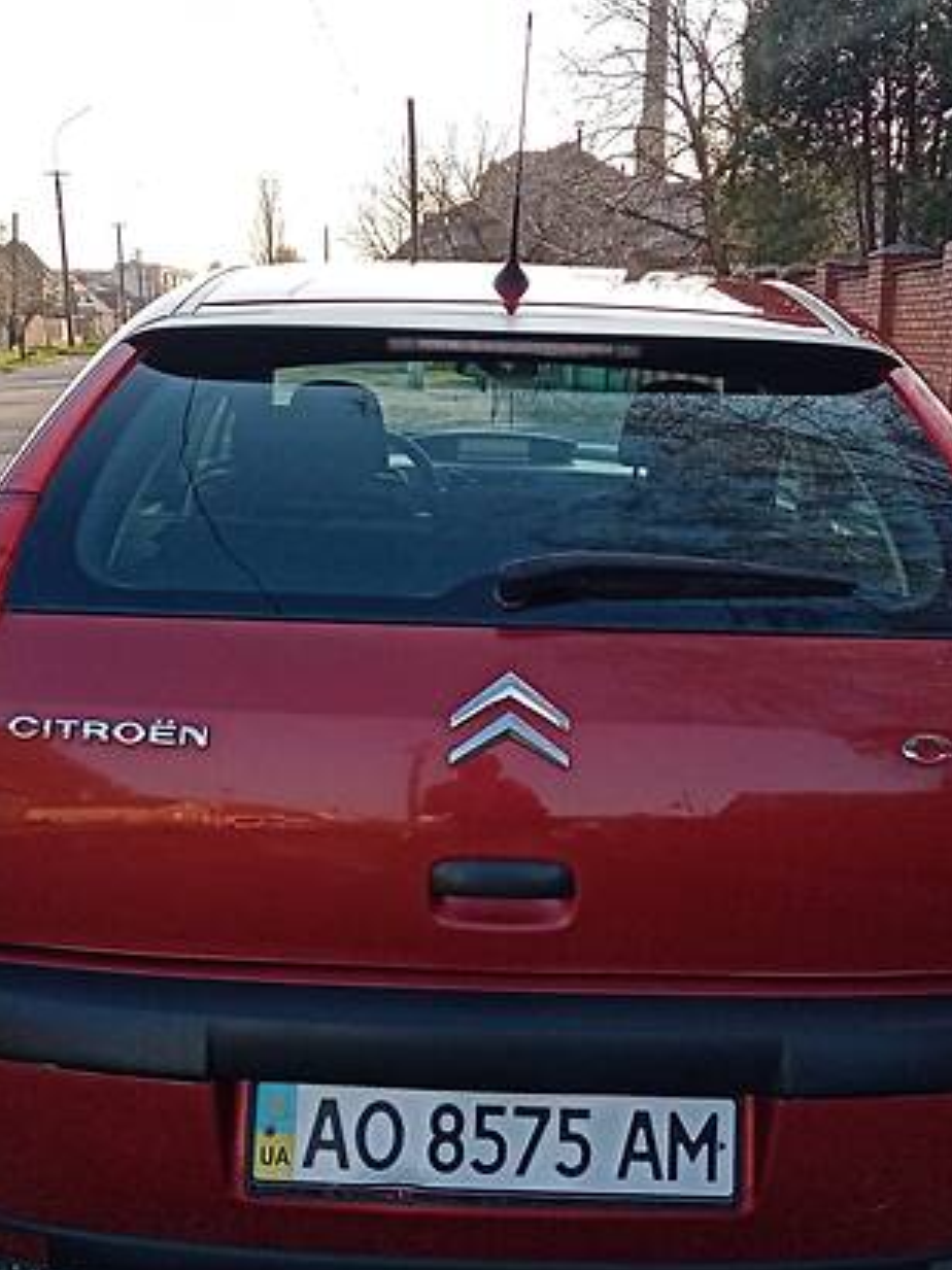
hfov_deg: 37.7
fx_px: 1394
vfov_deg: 49.0
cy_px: 677
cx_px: 485
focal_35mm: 38
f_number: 1.8
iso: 115
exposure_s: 1/633
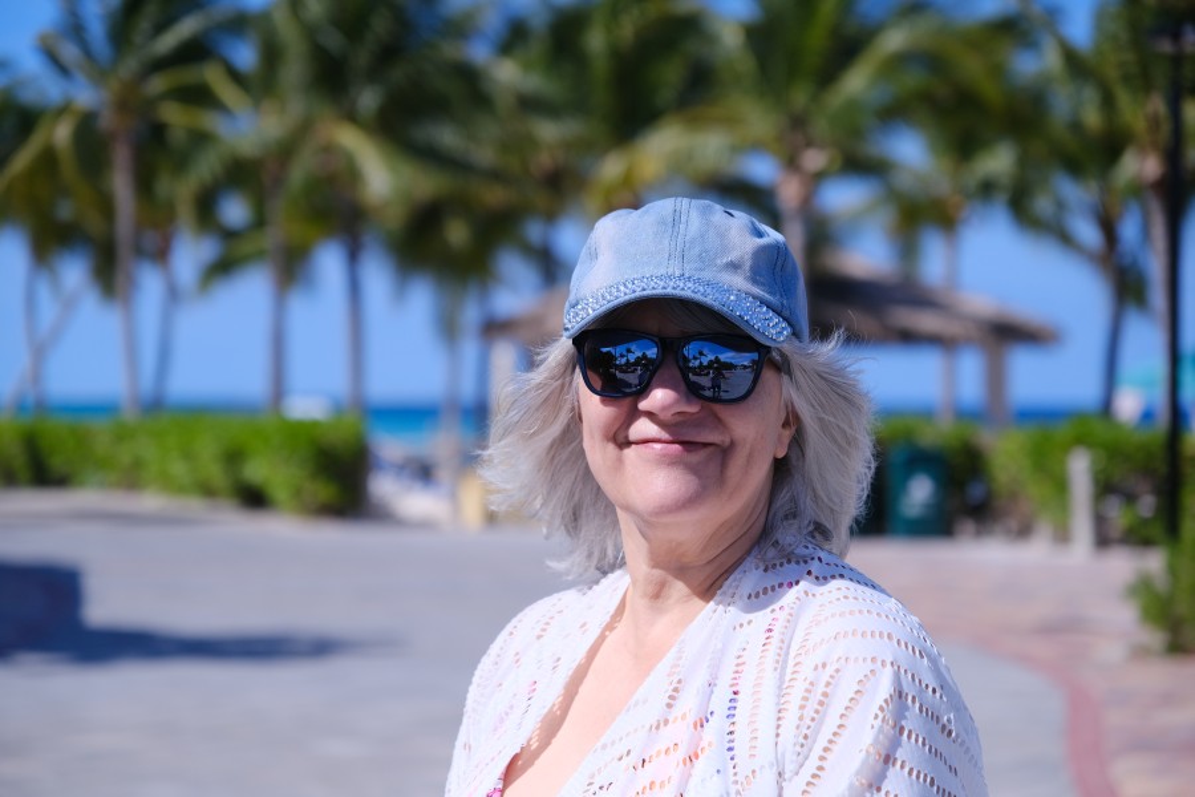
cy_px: 398
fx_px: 2755
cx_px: 598
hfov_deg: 24.5
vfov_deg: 16.5
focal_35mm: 83
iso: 320
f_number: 2.8
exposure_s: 1/5000
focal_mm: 55
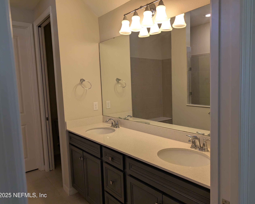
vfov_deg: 56.8
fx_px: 189
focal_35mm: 25
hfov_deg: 68.1
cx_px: 130
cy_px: 102
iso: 38
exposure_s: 1/120
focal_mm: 6.9
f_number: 1.68
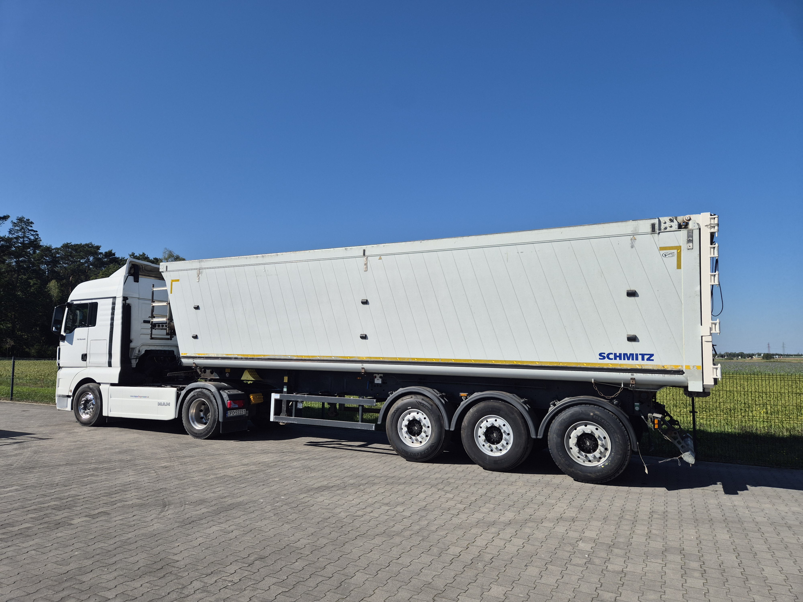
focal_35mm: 23
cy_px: 301
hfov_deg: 73.9
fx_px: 534
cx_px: 402
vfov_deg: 58.9
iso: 25
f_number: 1.8
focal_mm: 5.4
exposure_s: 1/2792
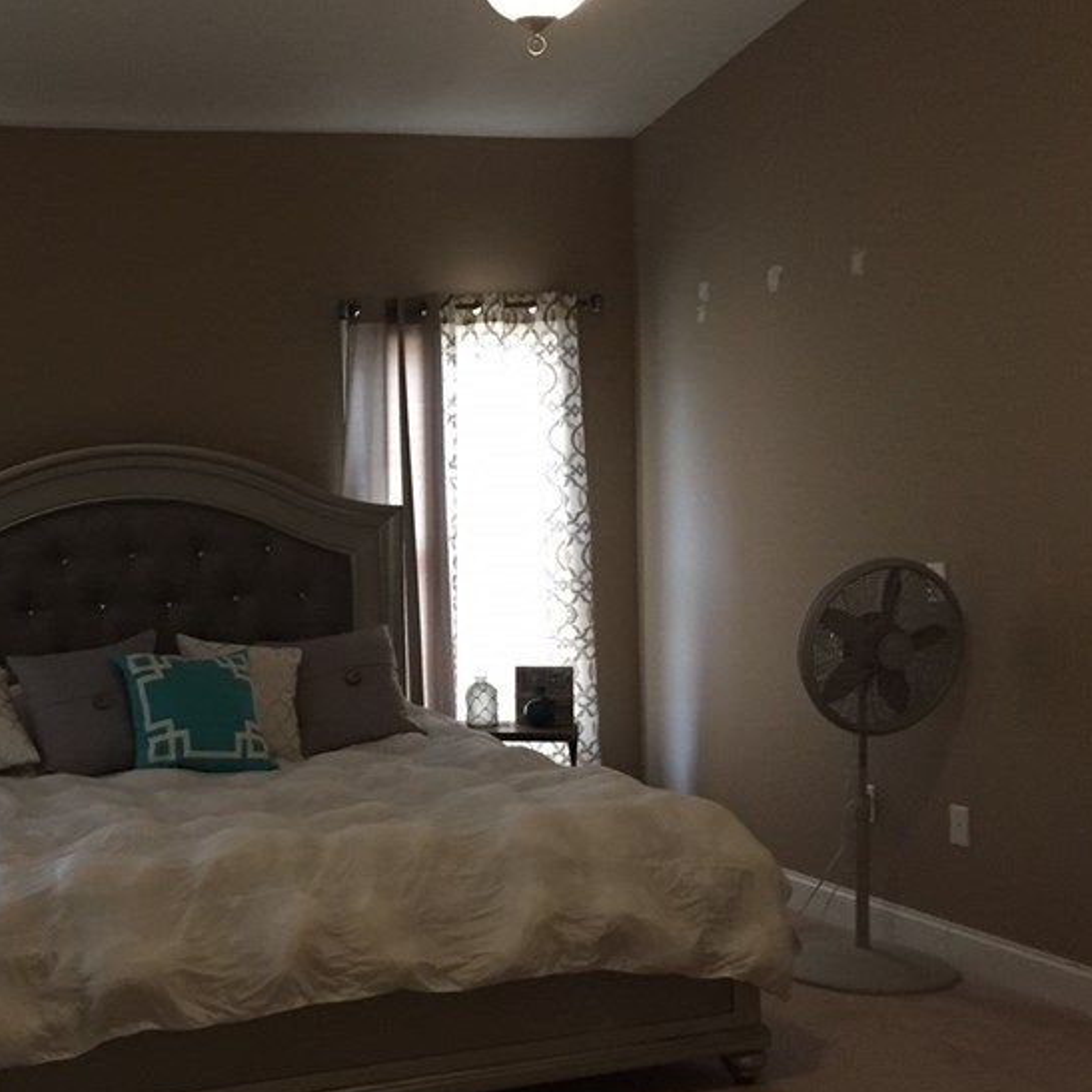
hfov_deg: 34.1
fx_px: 1713
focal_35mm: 48
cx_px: 186
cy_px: 635
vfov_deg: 35.3
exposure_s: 1/17
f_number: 2.2
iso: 250
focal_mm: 4.15
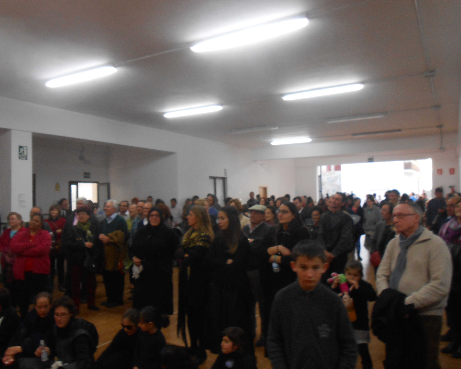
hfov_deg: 62.1
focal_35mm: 28
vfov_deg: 51.5
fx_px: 382
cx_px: 209
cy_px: 183
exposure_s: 1/30
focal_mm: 4.6
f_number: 3.5
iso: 200
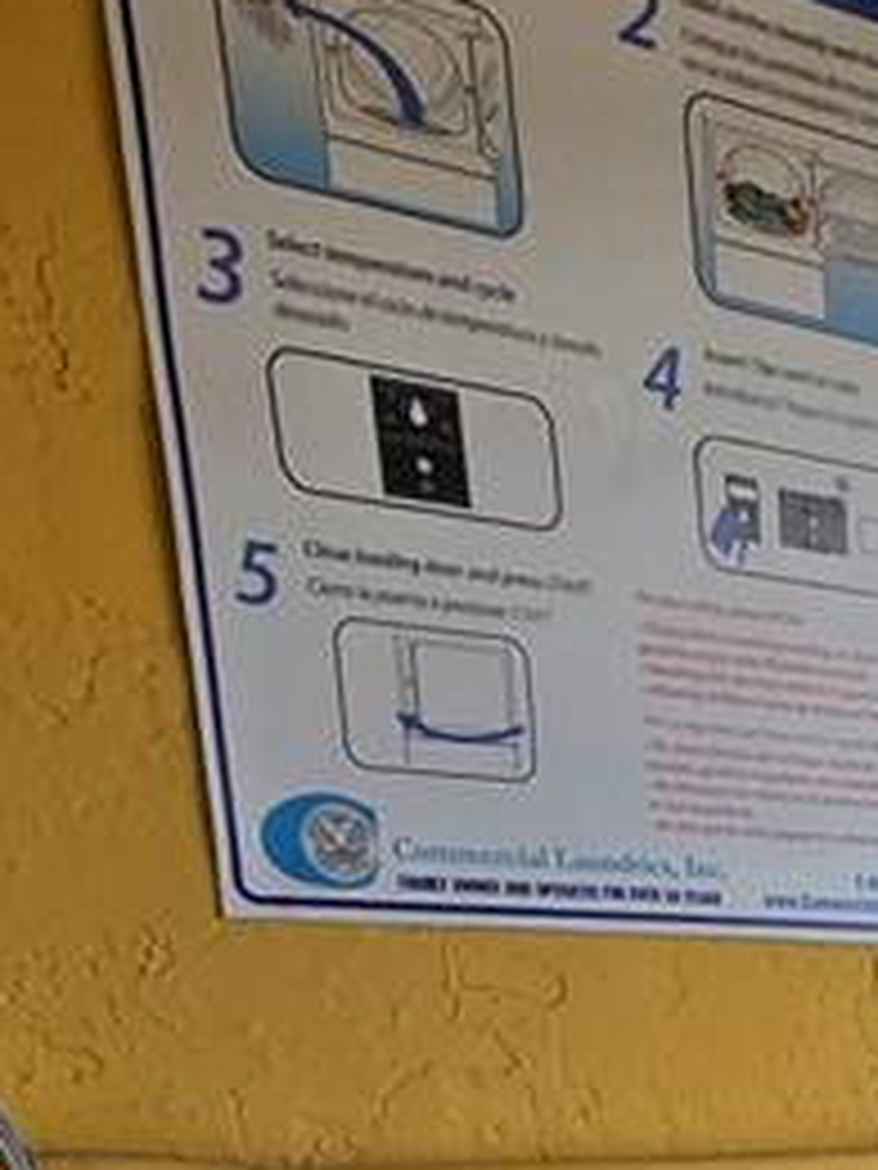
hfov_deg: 19.8
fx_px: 2029
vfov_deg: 24.6
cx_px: 1445
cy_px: 1773
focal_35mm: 60
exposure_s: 1/131
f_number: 2.2
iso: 25
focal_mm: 1.7
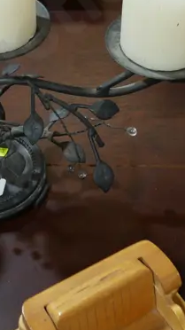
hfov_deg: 14.2
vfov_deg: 24.8
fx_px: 733
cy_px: 60
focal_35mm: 84
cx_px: 7
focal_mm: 14
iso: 320
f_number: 3.5
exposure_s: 1/60
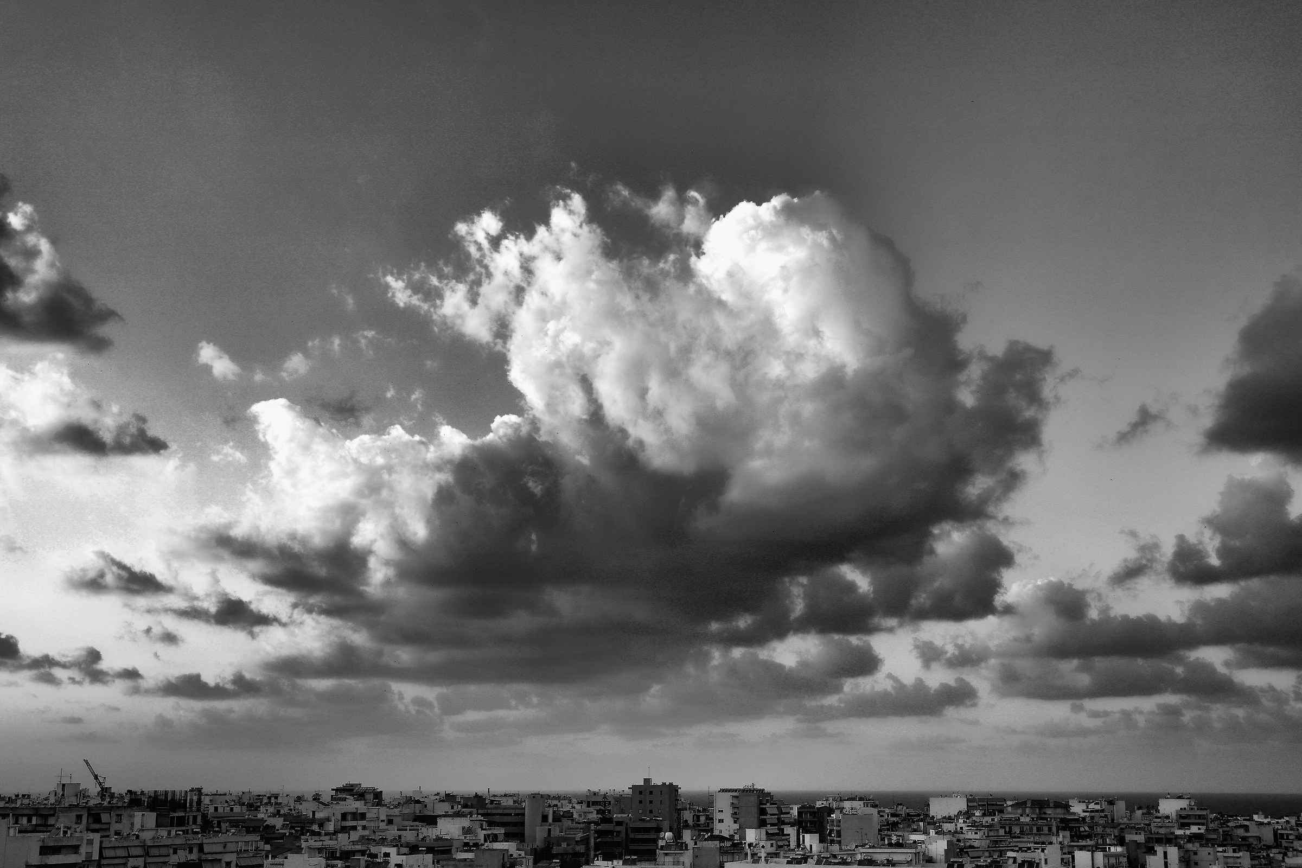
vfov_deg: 31.2
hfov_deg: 45.4
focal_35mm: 43
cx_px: 651
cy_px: 434
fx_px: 1555
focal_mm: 28
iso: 100
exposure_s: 1/125
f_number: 4
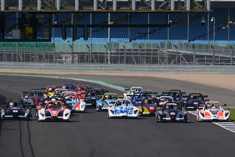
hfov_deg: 3.2
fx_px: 4185
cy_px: 75
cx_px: 115
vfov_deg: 2.1
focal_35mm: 641
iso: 320
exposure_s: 1/2000
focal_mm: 600
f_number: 7.1
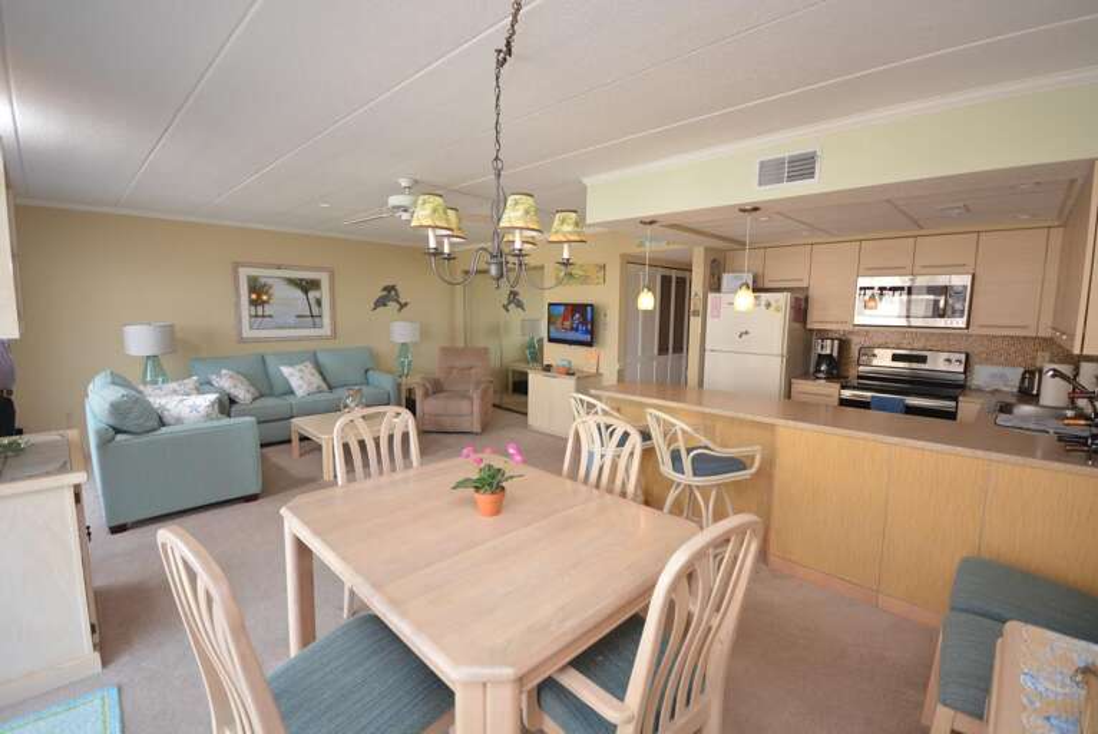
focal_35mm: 15
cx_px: 549
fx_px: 458
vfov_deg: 77.4
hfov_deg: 100.3
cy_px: 367
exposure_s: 1/60
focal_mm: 10
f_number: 4
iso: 280
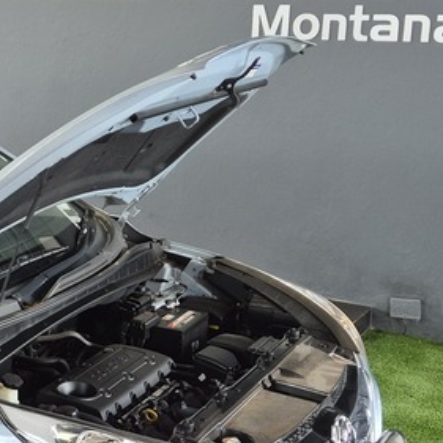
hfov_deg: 22.1
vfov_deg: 23.3
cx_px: -47
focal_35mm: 74
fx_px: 1071
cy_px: 265
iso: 64
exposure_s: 1/100
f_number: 1.8
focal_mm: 5.4
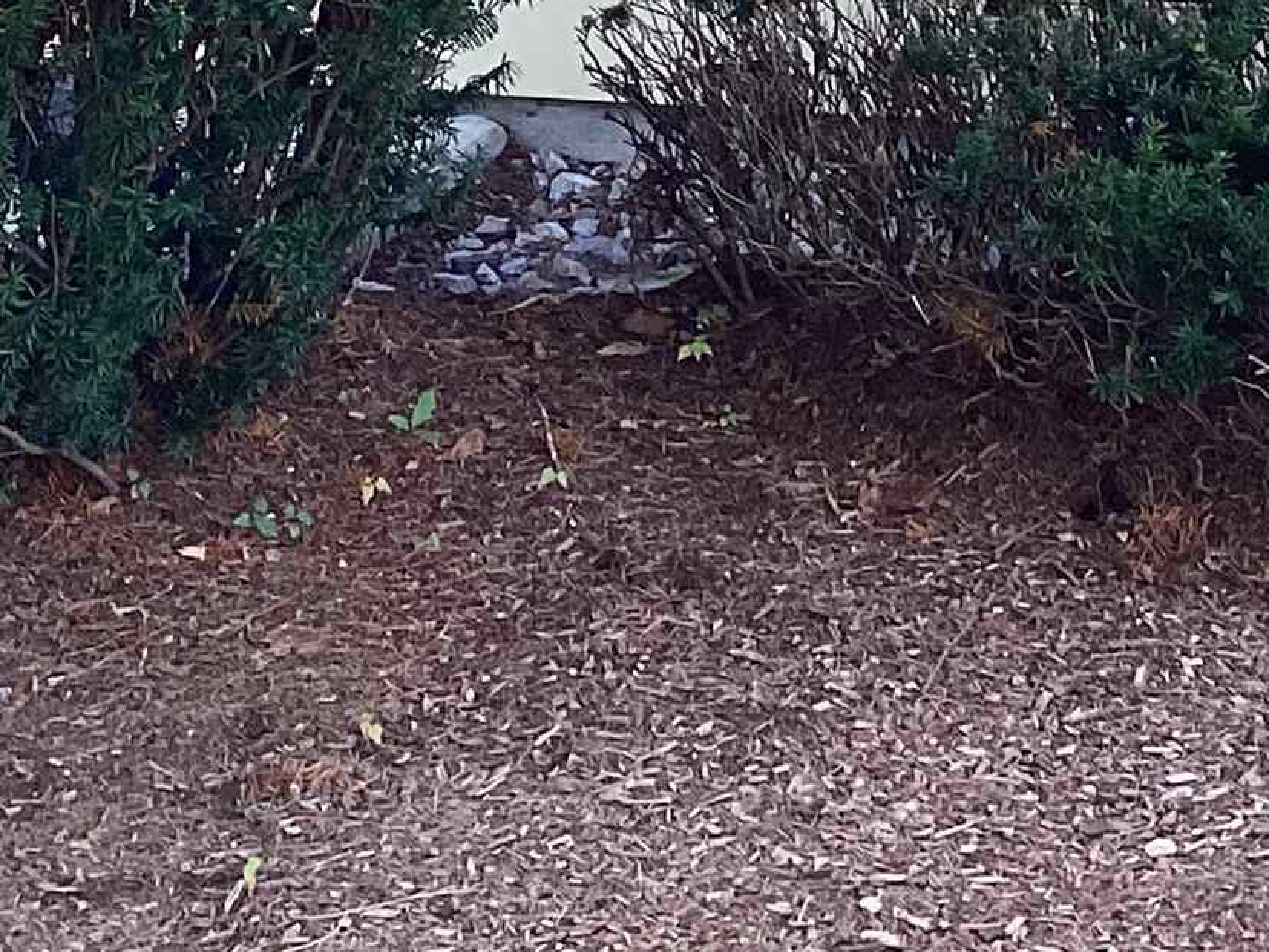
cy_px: -796
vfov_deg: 11.8
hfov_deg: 17.1
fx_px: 4216
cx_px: 662
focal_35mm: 115
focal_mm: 3.3
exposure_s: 1/100
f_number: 2.4
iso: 80
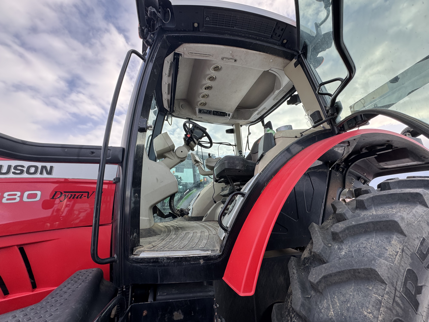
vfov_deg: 85.7
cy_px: 161
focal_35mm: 14
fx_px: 174
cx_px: 214
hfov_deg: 102.1
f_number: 2.2
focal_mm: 2.22
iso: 40
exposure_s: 1/214
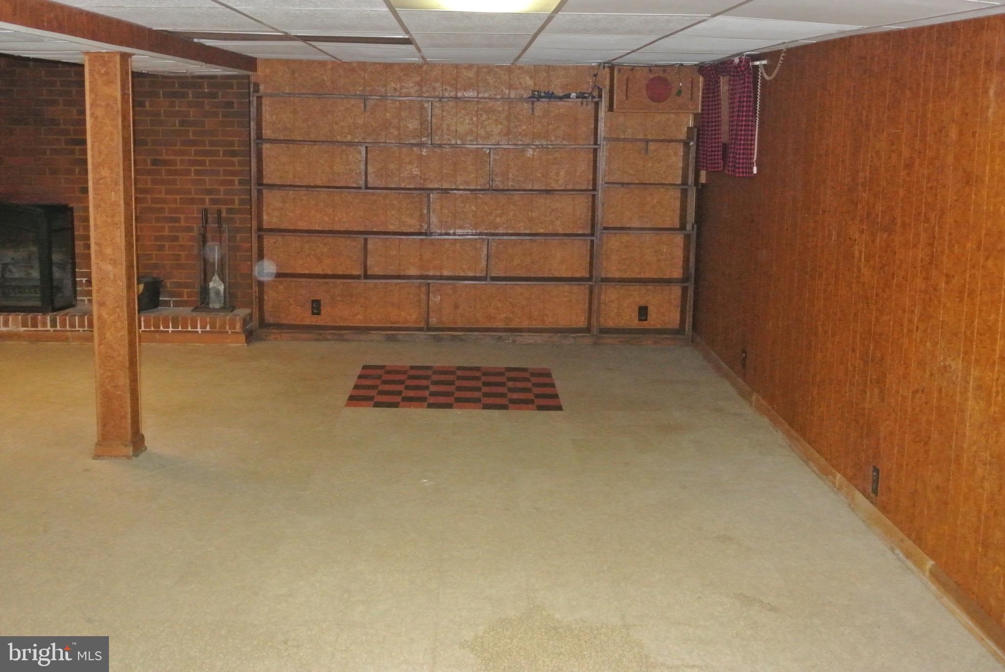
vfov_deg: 29.9
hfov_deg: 43.6
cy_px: 336
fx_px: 1257
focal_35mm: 45
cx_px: 502
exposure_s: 1/60
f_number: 4.5
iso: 3200
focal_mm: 16.9
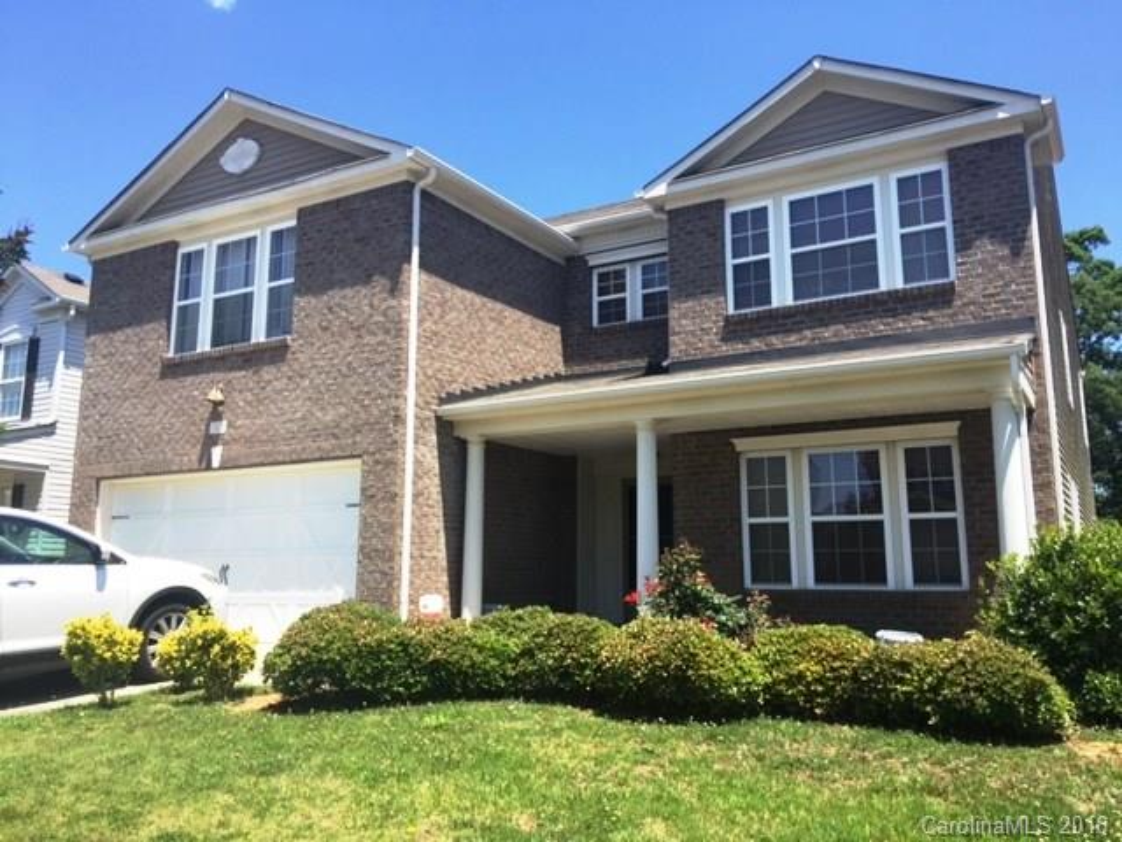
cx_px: 561
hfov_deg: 61.7
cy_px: 421
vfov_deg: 48.2
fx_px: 940
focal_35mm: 29
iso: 32
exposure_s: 1/1014
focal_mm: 4.15
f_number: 2.2
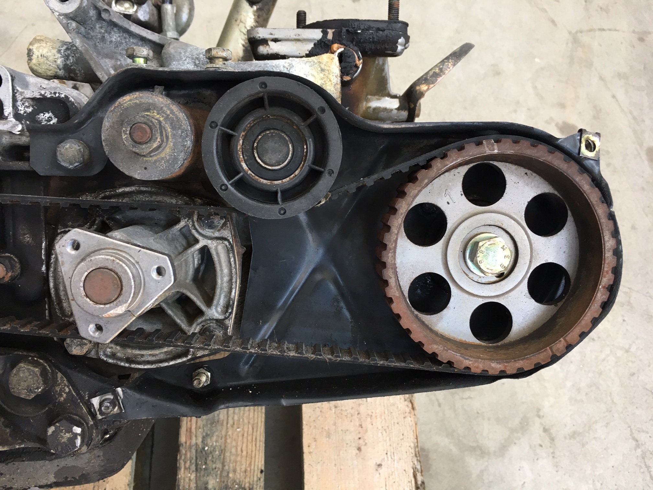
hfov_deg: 61.7
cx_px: 326
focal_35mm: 29
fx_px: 547
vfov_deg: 48.2
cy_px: 245
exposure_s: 1/33
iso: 80
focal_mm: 4.15
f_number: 2.2
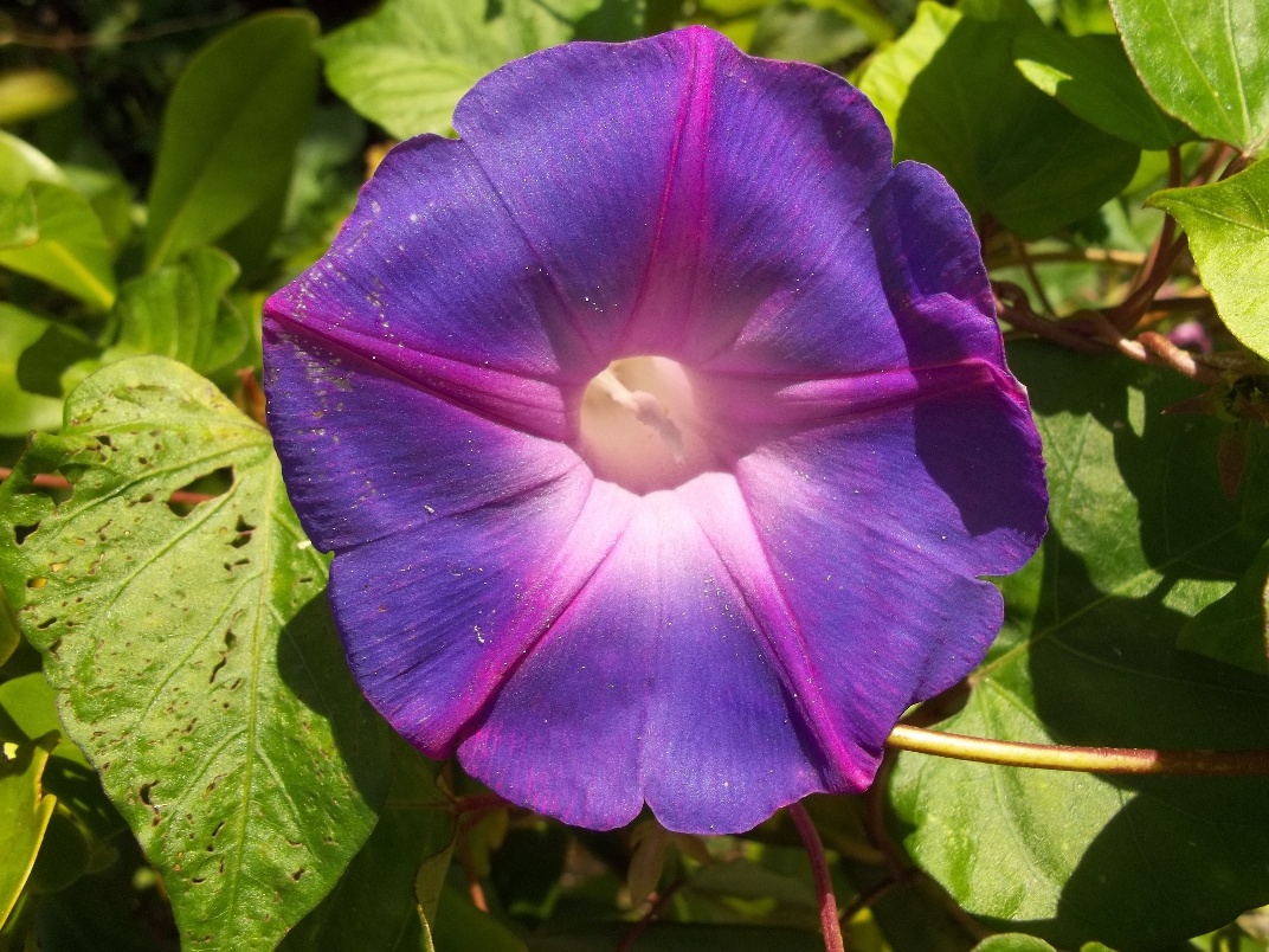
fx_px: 1173
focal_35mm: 32
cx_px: 634
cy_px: 476
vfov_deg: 44.2
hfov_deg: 56.8
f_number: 8.8
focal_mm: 5.7
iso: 64
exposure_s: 1/100
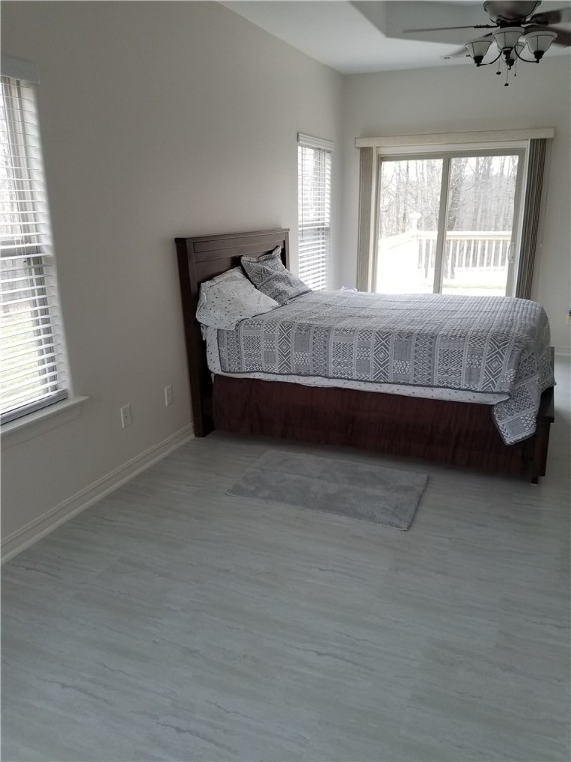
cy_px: 381
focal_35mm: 26
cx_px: 286
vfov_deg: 67.3
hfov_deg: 53.1
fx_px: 572
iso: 80
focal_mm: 4.2
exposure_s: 1/60
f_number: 1.7
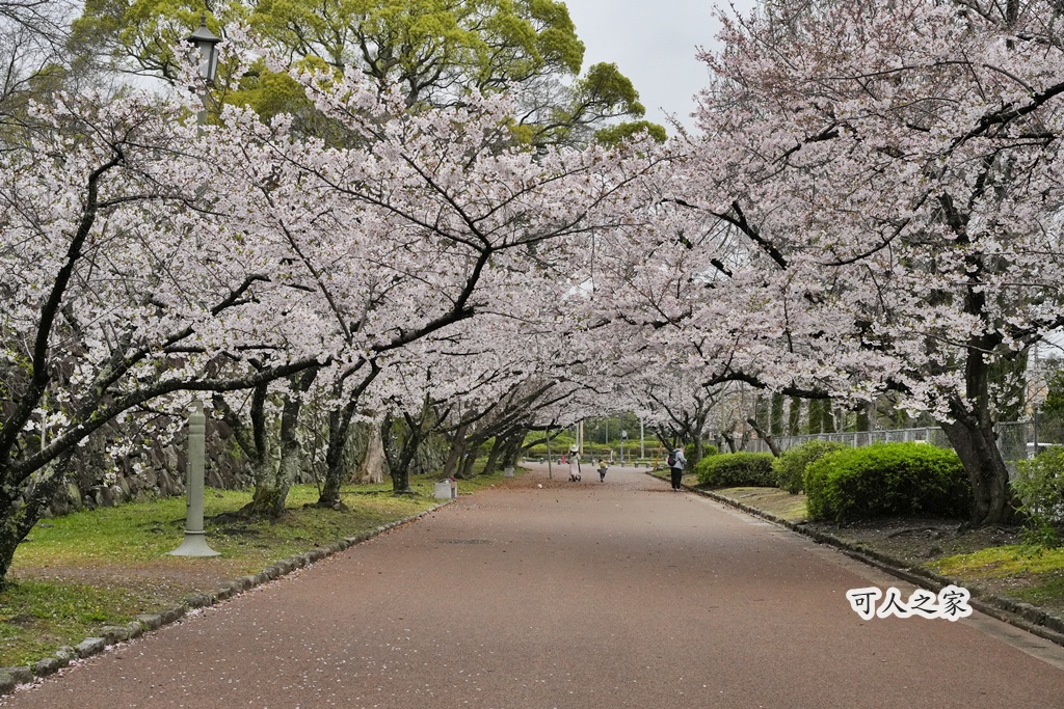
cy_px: 354
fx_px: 1487
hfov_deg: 39.4
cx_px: 532
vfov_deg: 26.8
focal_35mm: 50
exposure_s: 1/2500
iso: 4000
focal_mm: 50.3
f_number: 9
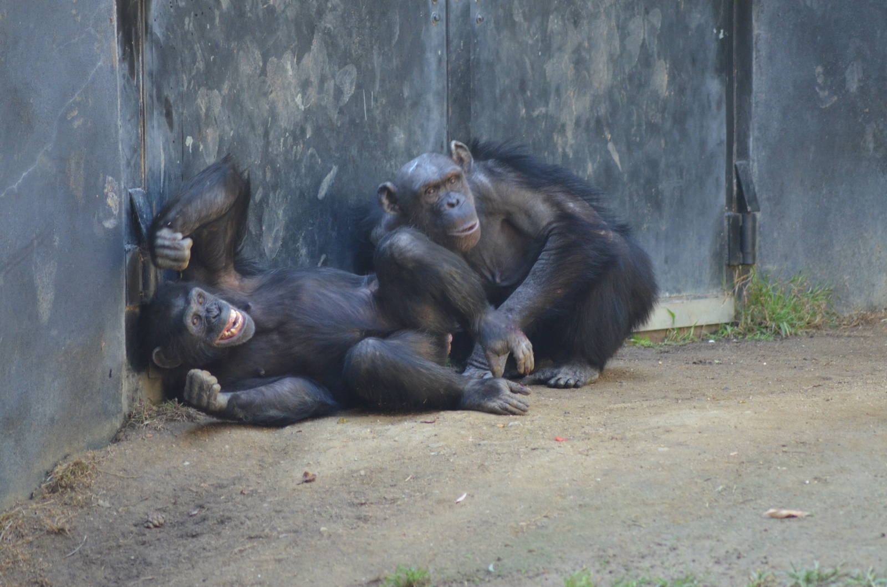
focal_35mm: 360
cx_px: 444
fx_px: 8852
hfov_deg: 5.7
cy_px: 294
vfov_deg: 3.8
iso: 1600
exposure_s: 1/320
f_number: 5
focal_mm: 240
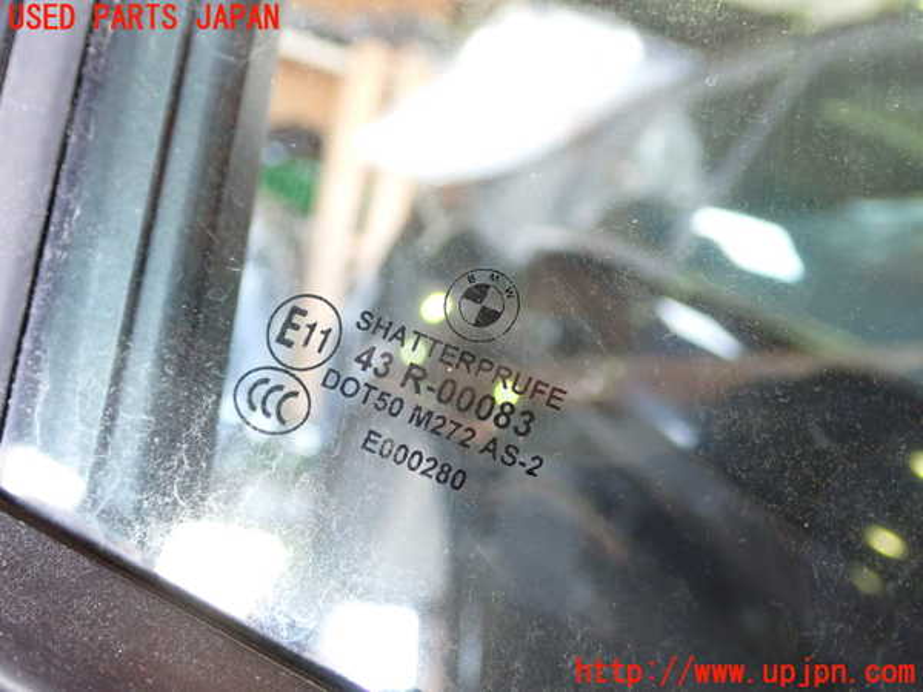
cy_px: 346
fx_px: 1173
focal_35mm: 44
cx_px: 462
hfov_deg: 42.9
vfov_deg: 32.9
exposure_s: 1/40
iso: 800
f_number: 2.9
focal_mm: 7.84
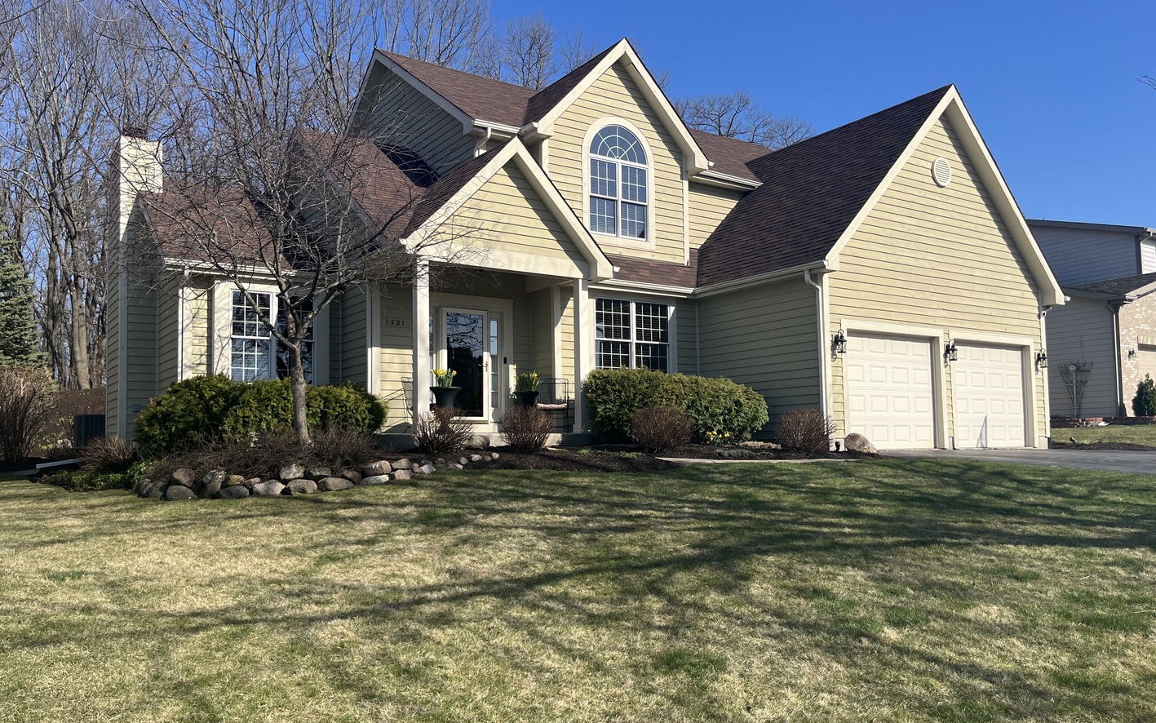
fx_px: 882
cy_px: 388
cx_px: 570
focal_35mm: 28
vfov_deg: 44.5
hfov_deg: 66.5
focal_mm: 5.1
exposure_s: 1/3521
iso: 50
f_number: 1.6
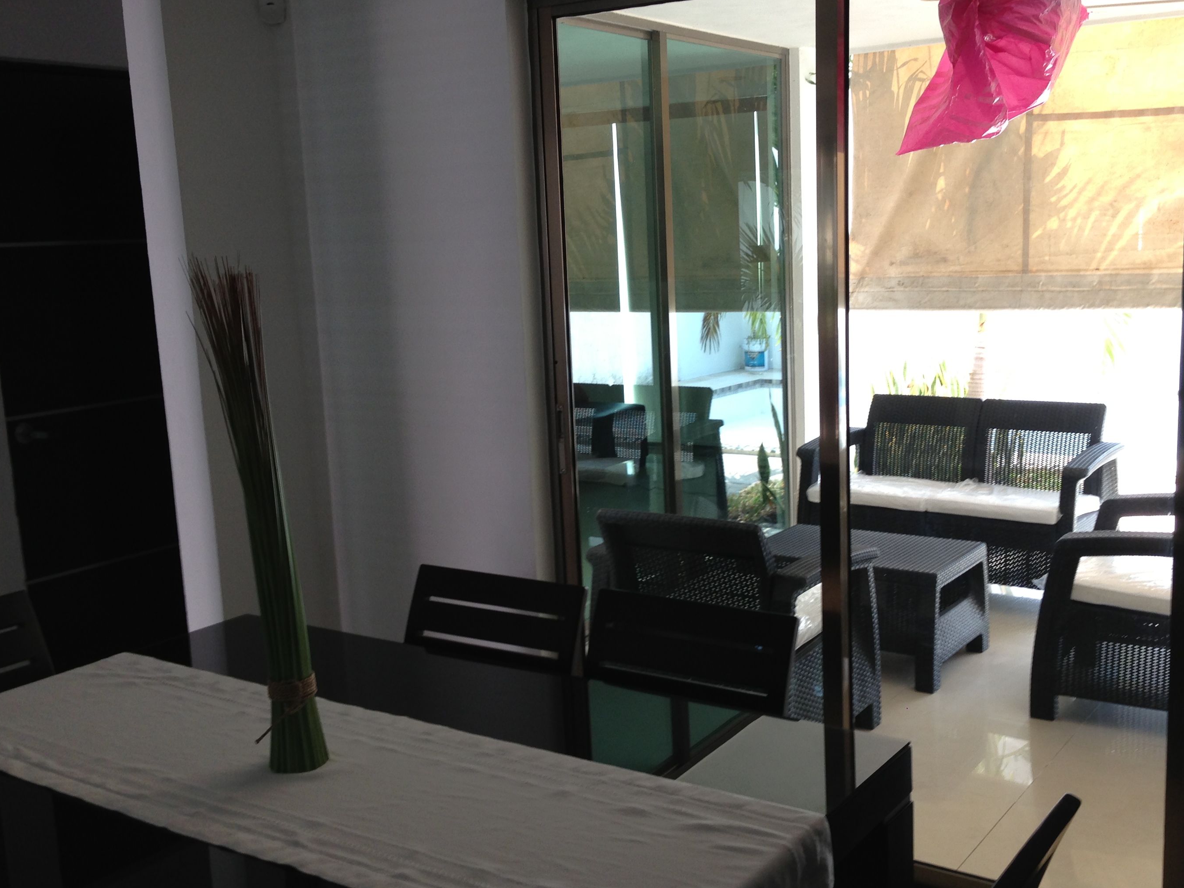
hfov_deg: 46.8
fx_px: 1368
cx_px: 629
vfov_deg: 36.0
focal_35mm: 40
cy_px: 468
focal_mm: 4.13
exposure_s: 1/60
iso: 50
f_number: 2.4
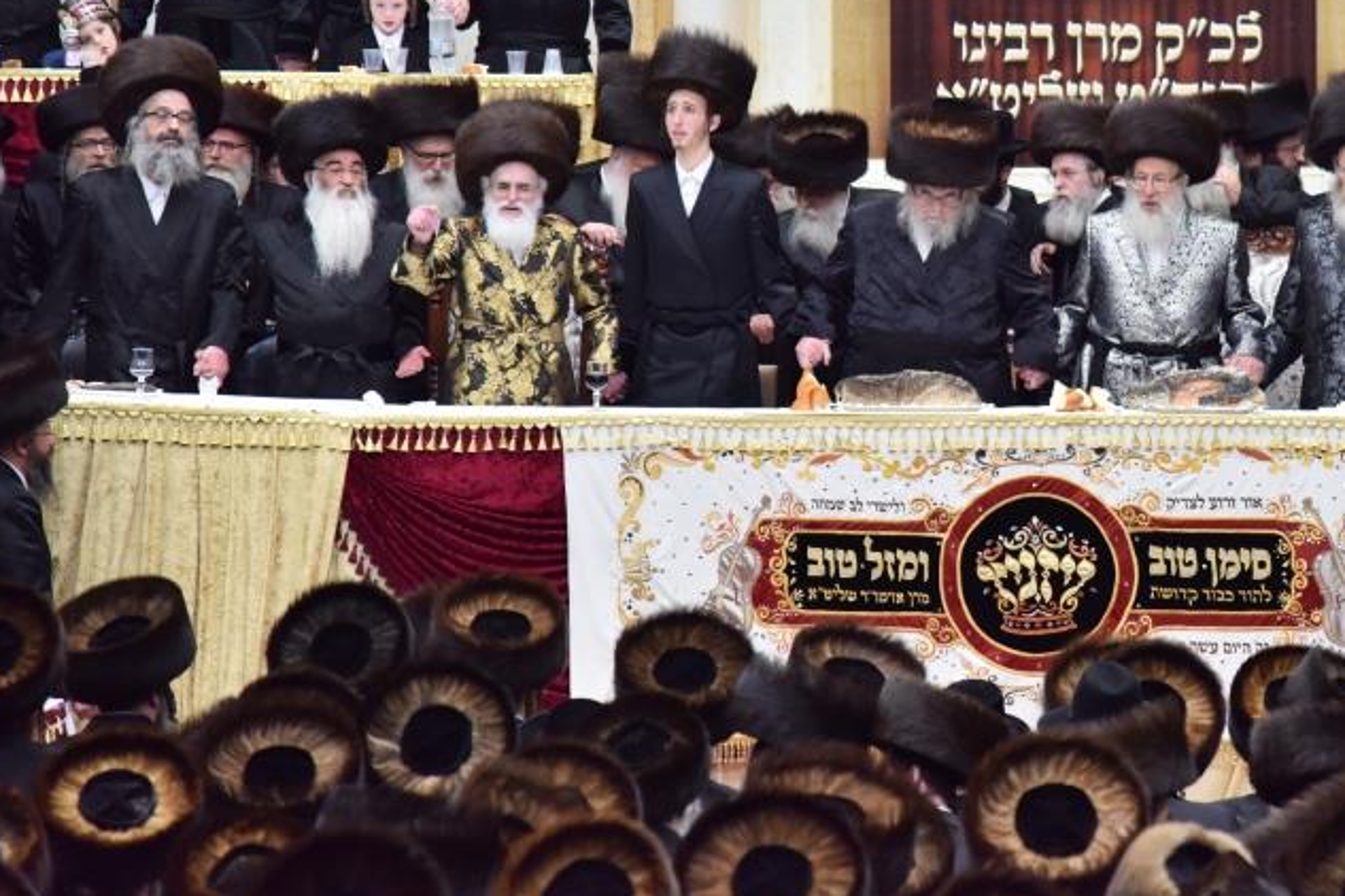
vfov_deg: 7.1
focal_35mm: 194
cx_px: 999
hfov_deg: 10.6
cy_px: 186
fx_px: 7247
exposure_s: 1/250
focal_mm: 120
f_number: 4
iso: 1250
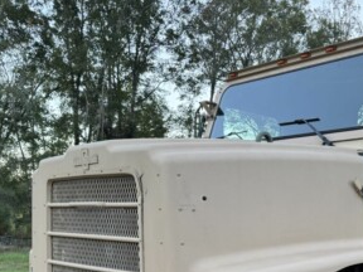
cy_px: 276
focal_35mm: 50
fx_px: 524
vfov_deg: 27.4
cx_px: 291
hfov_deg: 36.8
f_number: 1.78
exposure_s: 1/121
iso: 160
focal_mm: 6.76
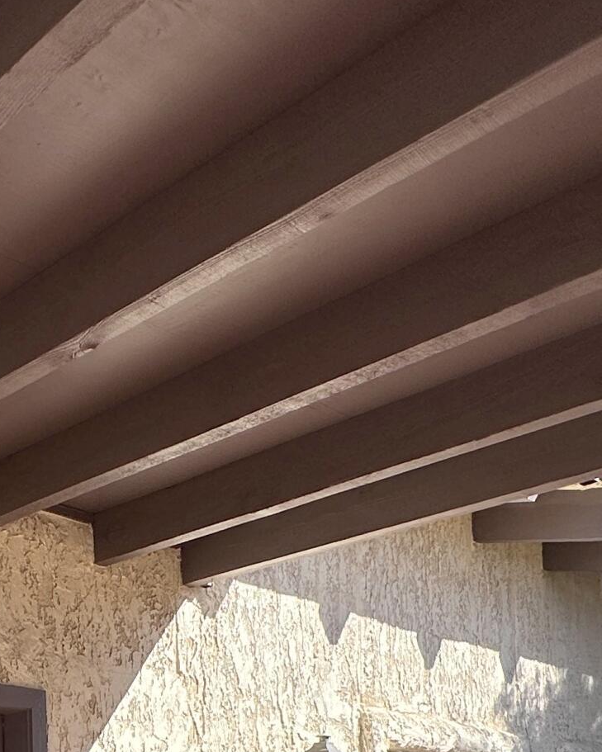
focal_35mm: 45
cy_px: 871
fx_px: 1002
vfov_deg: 34.2
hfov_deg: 28.2
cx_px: -161
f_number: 2.2
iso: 50
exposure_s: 1/1825
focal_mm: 2.22
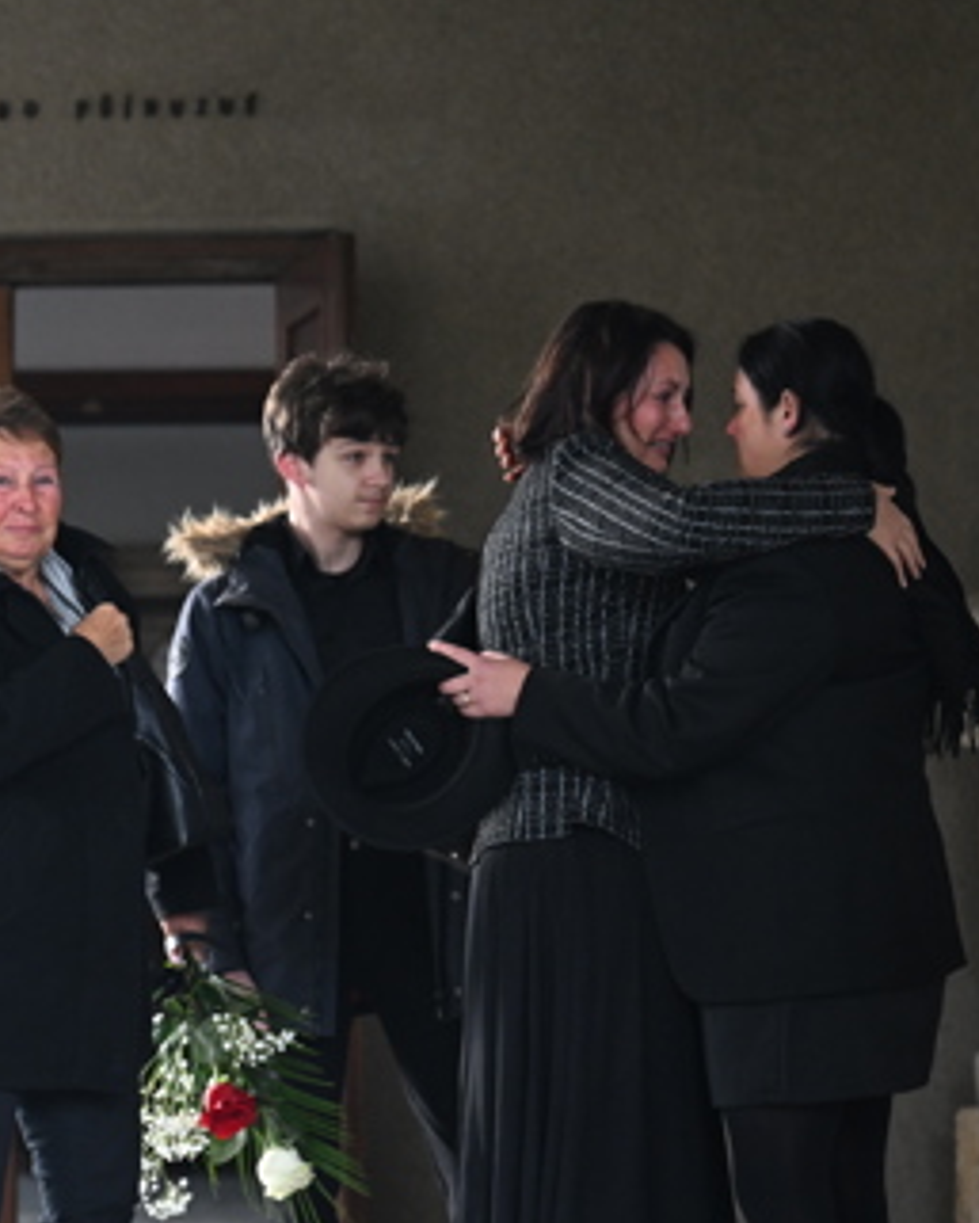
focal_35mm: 141
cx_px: -46
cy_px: 853
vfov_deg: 13.6
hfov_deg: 10.8
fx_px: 5104
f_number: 3.5
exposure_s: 1/320
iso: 2000
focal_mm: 70
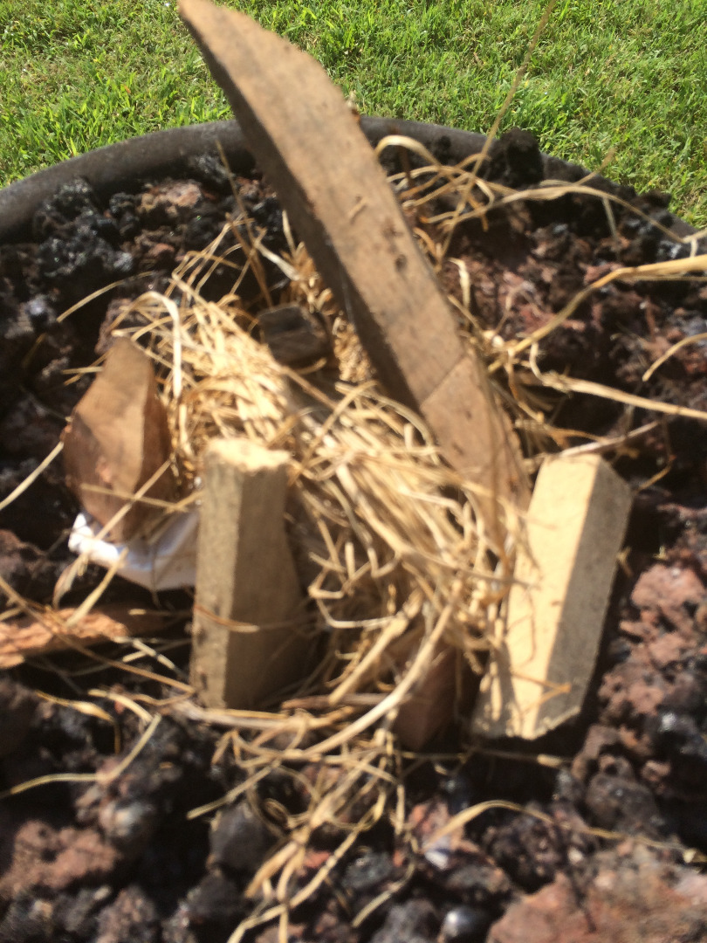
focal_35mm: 29
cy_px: 472
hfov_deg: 48.2
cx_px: 354
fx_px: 790
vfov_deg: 61.7
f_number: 2.2
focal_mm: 4.15
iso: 32
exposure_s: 1/1580
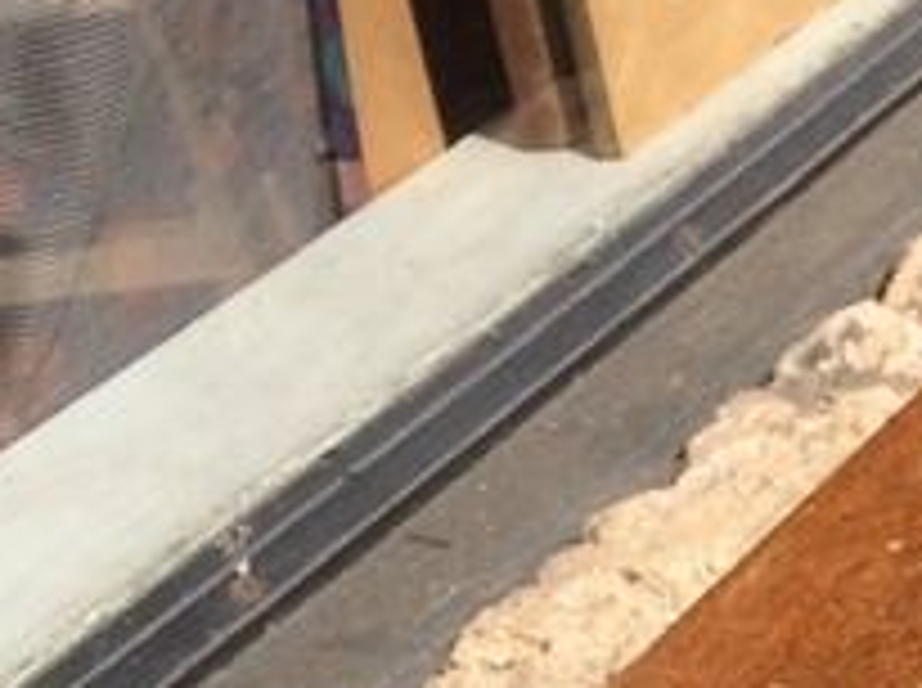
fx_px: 3510
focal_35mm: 132
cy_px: 1324
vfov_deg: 10.4
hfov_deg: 13.5
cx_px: 1646
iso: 32
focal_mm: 4.12
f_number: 2.2
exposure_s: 1/1466
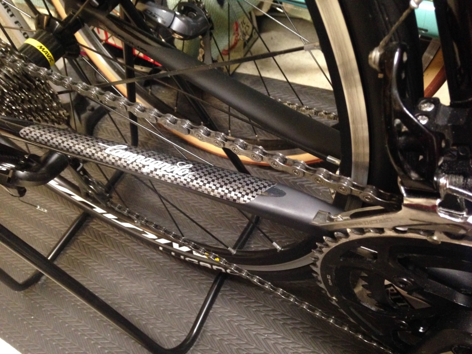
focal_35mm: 33
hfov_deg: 55.4
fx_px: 450
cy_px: 177
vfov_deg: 42.9
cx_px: 236
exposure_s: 1/15
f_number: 2.4
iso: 400
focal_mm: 4.12
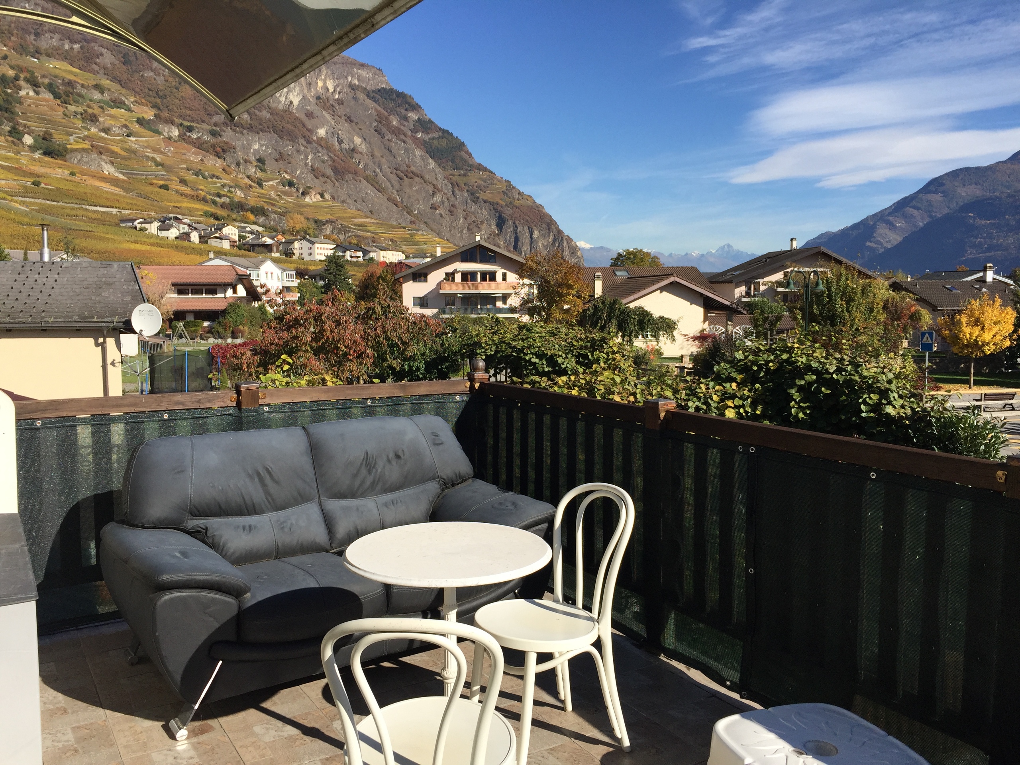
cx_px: 510
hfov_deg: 61.7
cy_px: 382
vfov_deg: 48.2
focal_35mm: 29
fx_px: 855
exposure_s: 1/2475
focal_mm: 4.15
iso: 32
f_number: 2.2
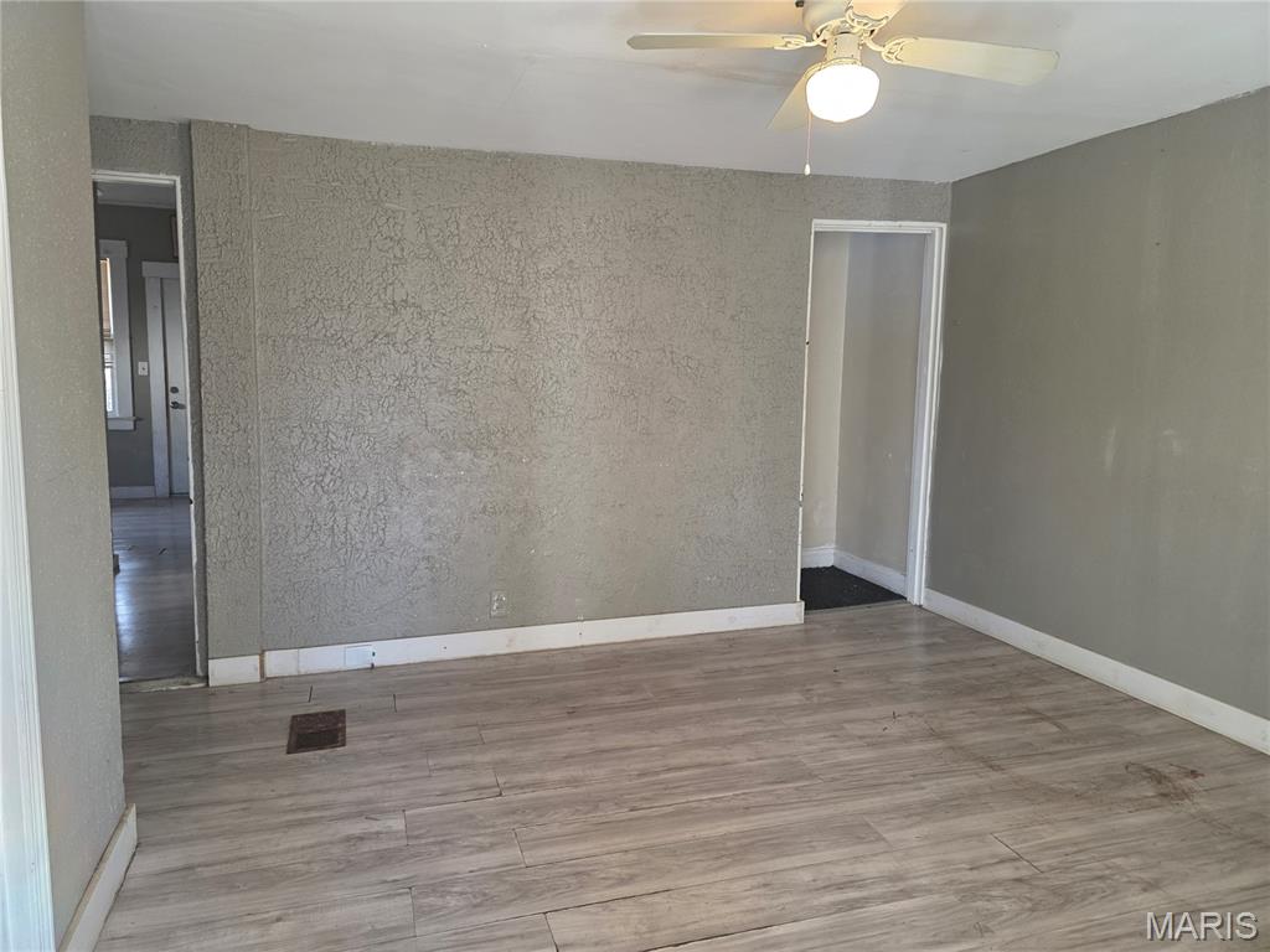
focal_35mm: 23
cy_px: 476
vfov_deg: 58.9
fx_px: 844
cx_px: 635
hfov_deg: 73.9
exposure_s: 1/120
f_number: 1.7
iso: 320
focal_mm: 6.3
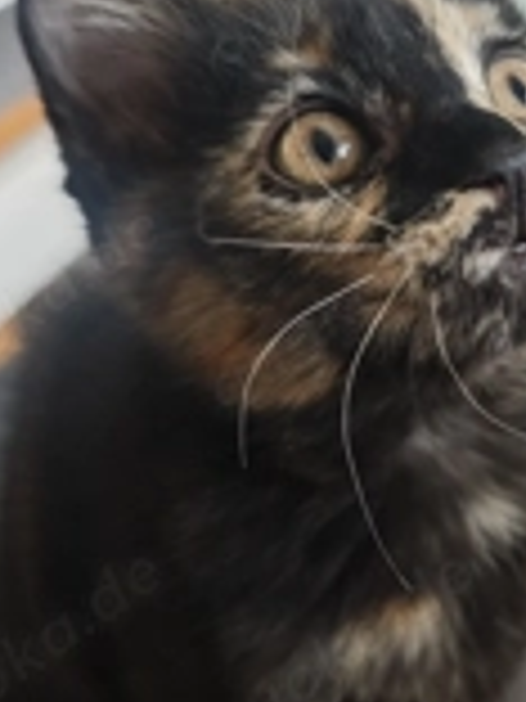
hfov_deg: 23.9
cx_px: 504
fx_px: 1195
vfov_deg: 32.7
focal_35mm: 59
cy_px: 378
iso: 320
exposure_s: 1/101
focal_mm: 6.55
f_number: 1.6
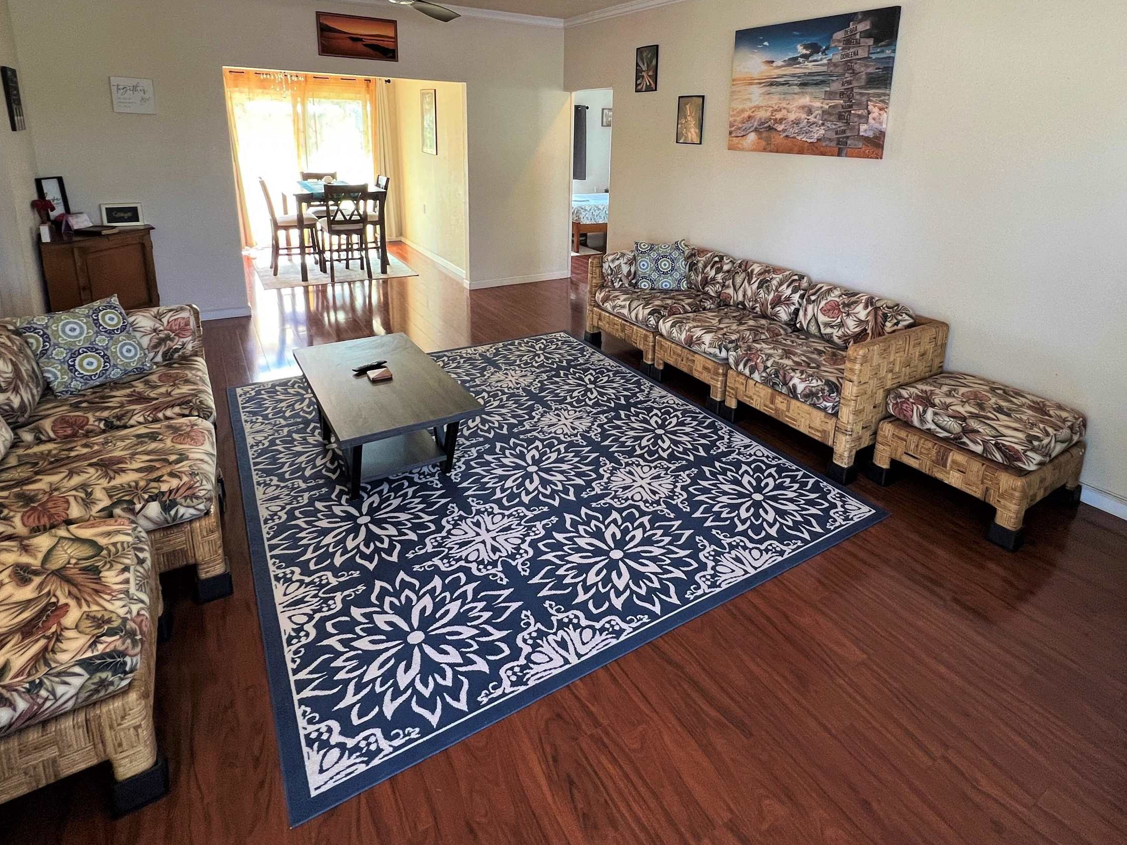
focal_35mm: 18
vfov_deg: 69.5
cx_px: 606
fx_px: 586
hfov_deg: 87.6
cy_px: 281
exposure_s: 1/60
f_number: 1.8
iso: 200
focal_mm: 1.57
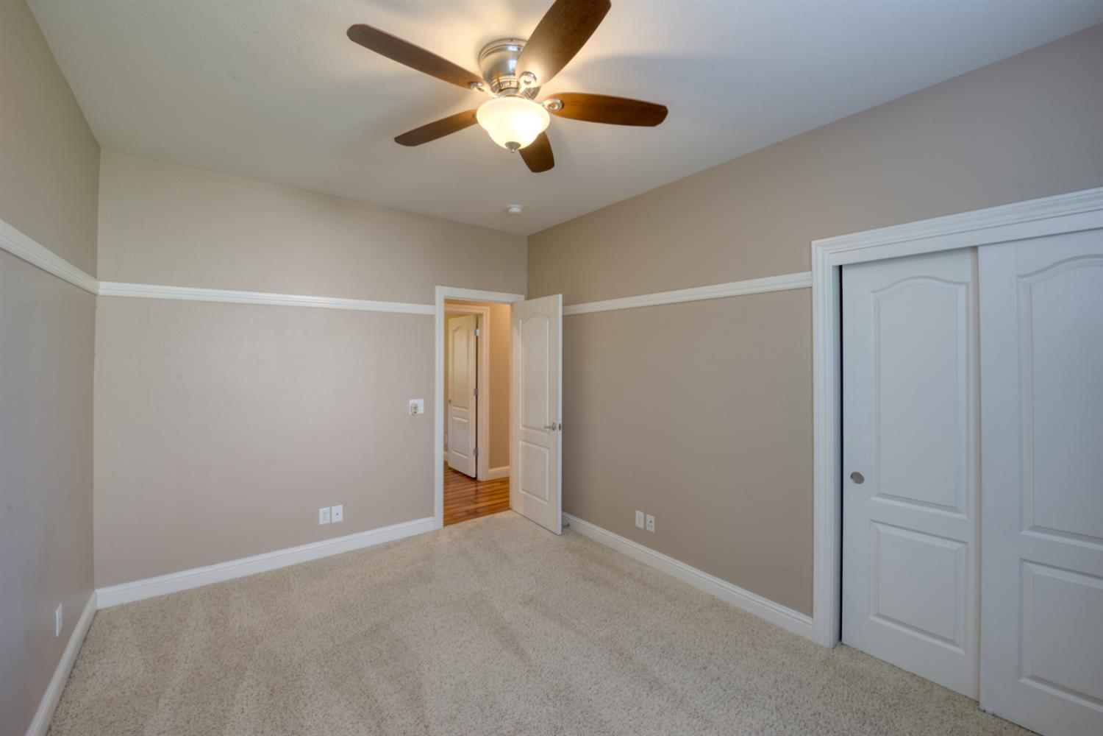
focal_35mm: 14
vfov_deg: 81.2
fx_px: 429
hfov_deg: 104.3
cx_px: 552
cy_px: 368
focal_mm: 14
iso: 400
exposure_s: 1/5
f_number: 10
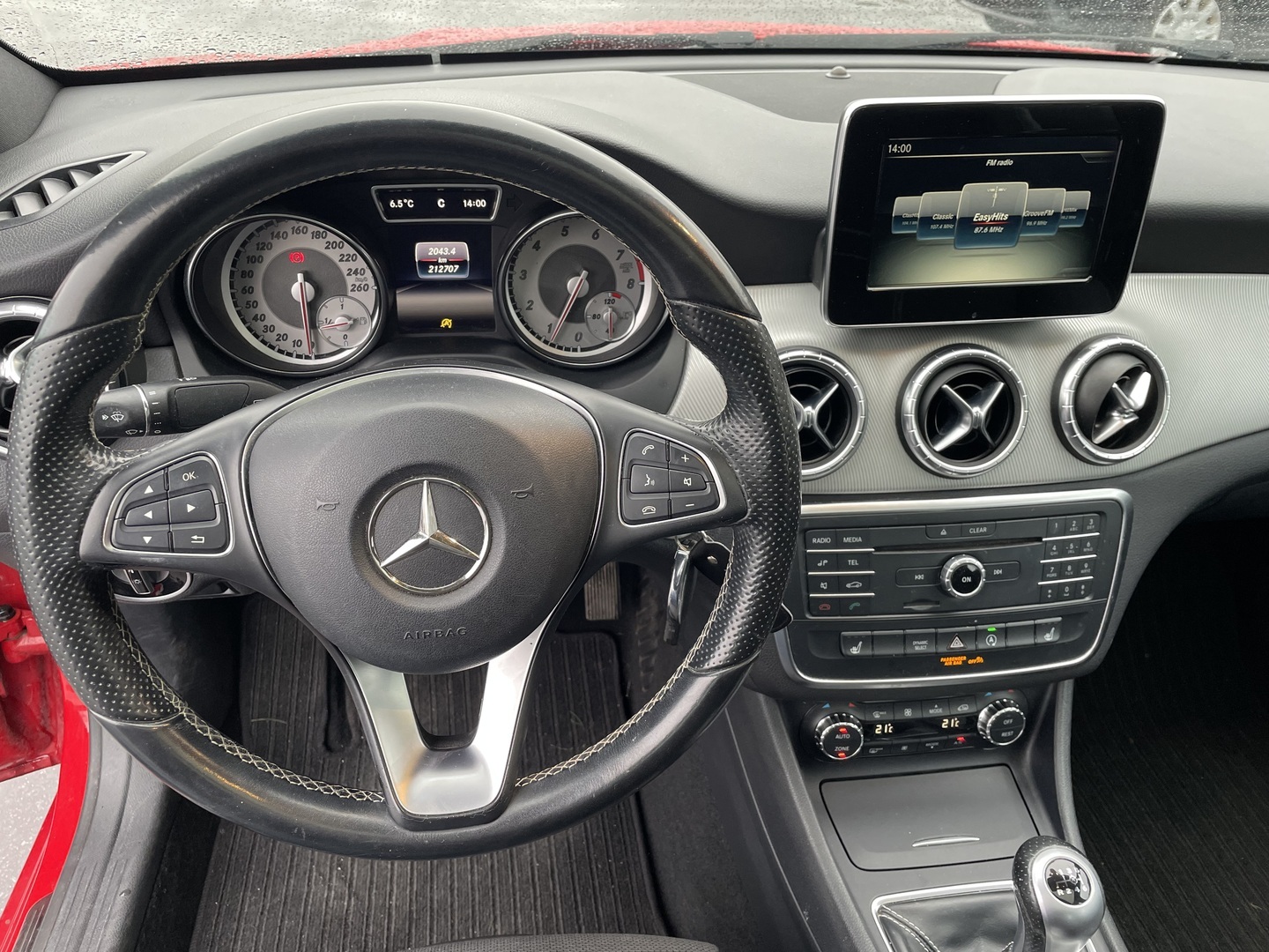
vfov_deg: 53.1
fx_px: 953
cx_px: 634
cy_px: 476
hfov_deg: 67.3
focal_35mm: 26
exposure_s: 1/111
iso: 125
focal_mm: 4.2
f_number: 1.6
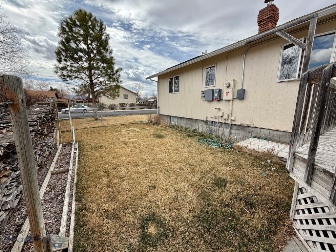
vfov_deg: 85.7
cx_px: 168
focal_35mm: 14
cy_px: 126
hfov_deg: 102.1
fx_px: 136
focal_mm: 2.22
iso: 25
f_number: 2.2
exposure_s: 1/914
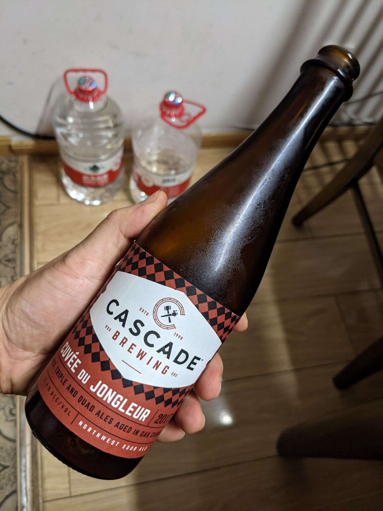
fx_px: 398
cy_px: 256
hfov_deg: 51.4
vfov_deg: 65.3
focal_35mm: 27
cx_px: 192
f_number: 1.73
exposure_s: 1/23.8
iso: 249
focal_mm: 4.38
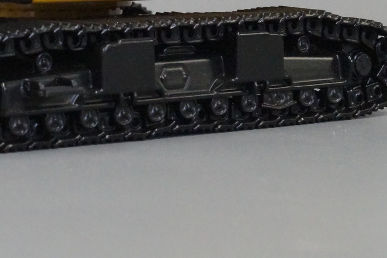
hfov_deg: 13.3
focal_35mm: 151
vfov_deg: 8.9
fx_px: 1627
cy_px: -83
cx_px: -26
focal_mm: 35
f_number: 14
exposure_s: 1/30
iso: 3200
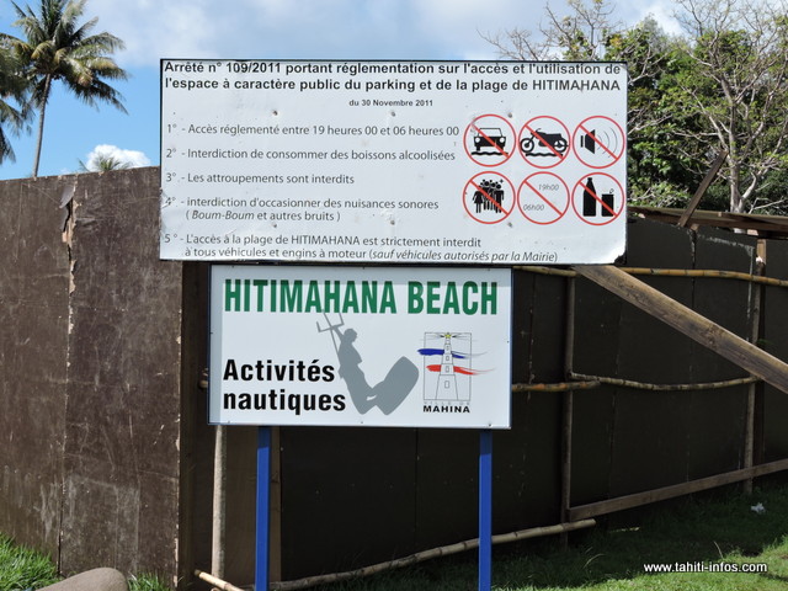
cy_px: 296
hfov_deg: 32.2
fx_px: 1366
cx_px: 394
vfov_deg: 24.4
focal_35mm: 60
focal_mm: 10.7
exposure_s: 1/800
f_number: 4.2
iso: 100
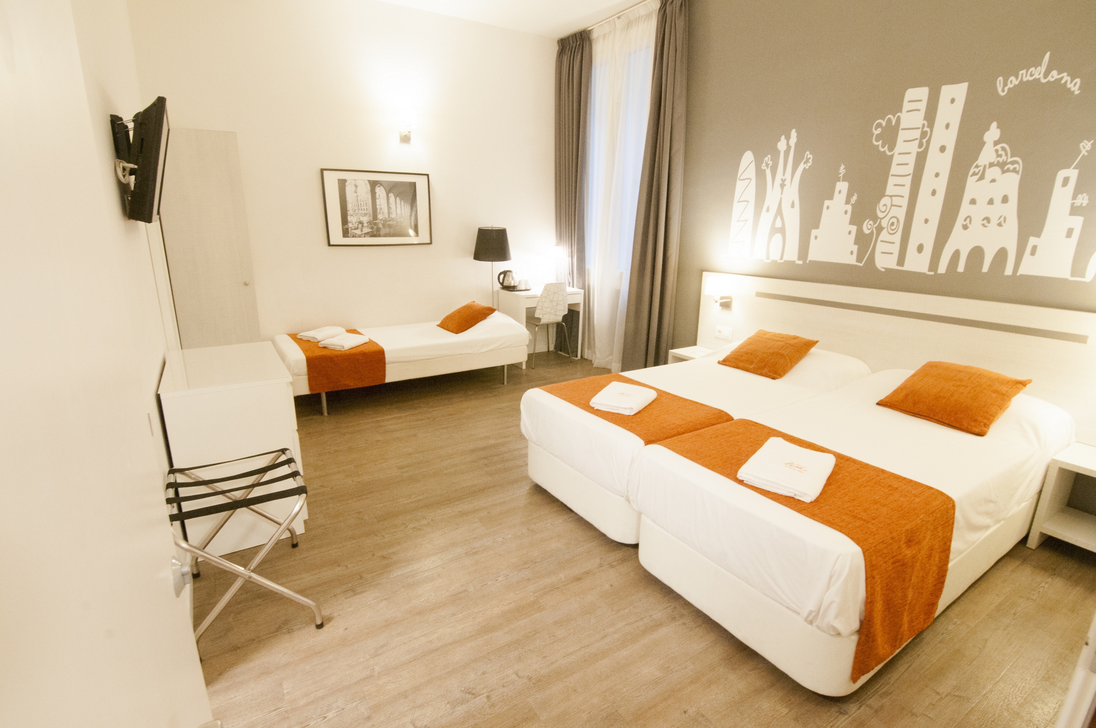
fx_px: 502
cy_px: 364
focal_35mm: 16
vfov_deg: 71.9
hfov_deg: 95.0
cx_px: 548
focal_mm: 11
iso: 640
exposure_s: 1/4
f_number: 10
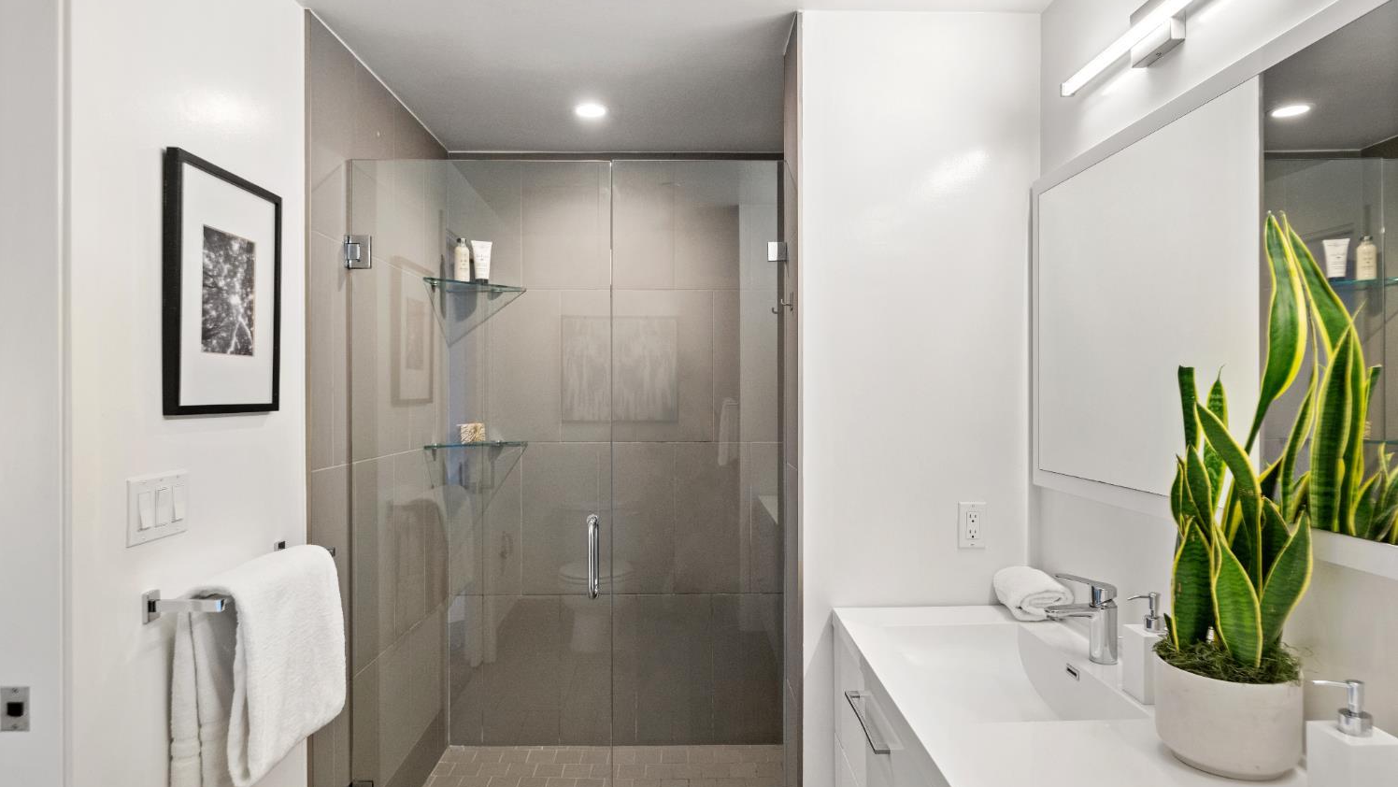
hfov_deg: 83.8
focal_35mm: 21
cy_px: 430
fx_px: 779
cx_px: 698
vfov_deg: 53.5
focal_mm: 20
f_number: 6.3
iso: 400
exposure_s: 1/6
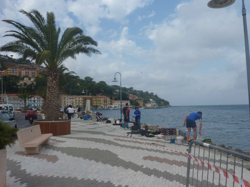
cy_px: 92
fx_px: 238
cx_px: 127
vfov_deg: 42.9
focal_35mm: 33
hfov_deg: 55.3
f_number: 5.6
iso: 80
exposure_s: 1/640
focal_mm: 5.3
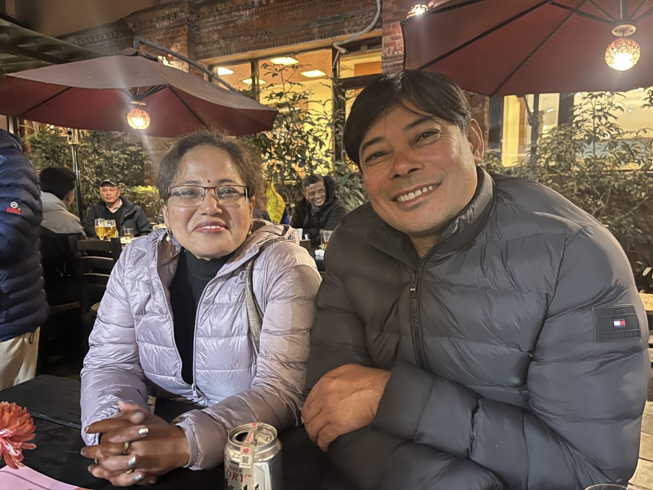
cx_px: 326
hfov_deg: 67.3
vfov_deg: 53.1
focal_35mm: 26
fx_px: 490
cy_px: 245
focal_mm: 5.1
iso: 1000
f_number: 1.6
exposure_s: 1/20
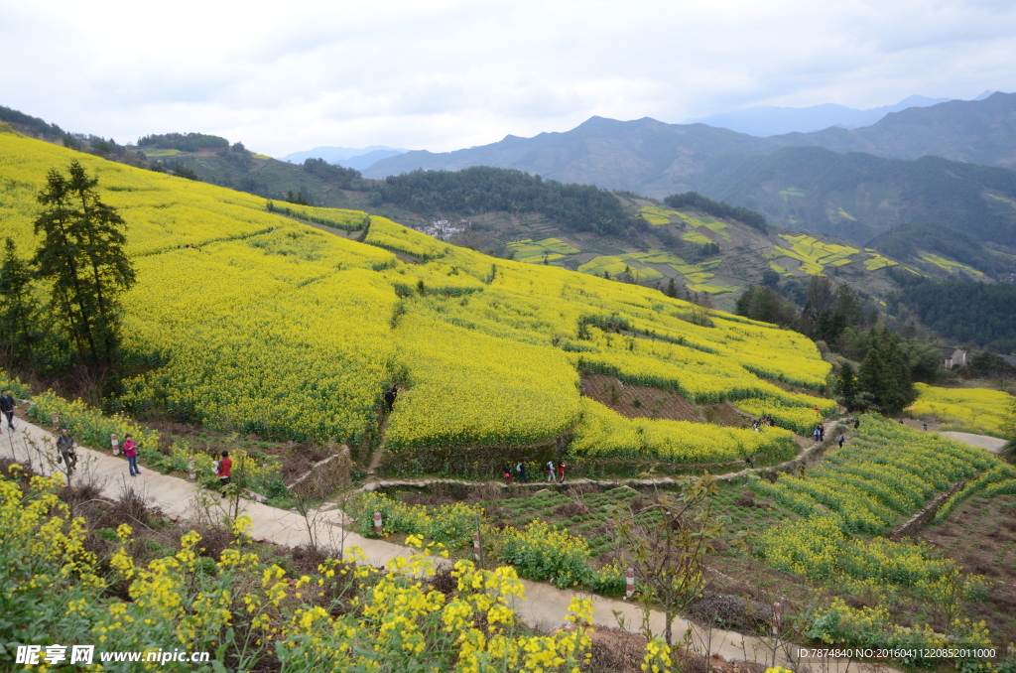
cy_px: 336
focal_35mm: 27
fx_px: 760
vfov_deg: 47.7
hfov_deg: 67.5
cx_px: 508
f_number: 5.6
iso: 400
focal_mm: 18
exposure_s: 1/400
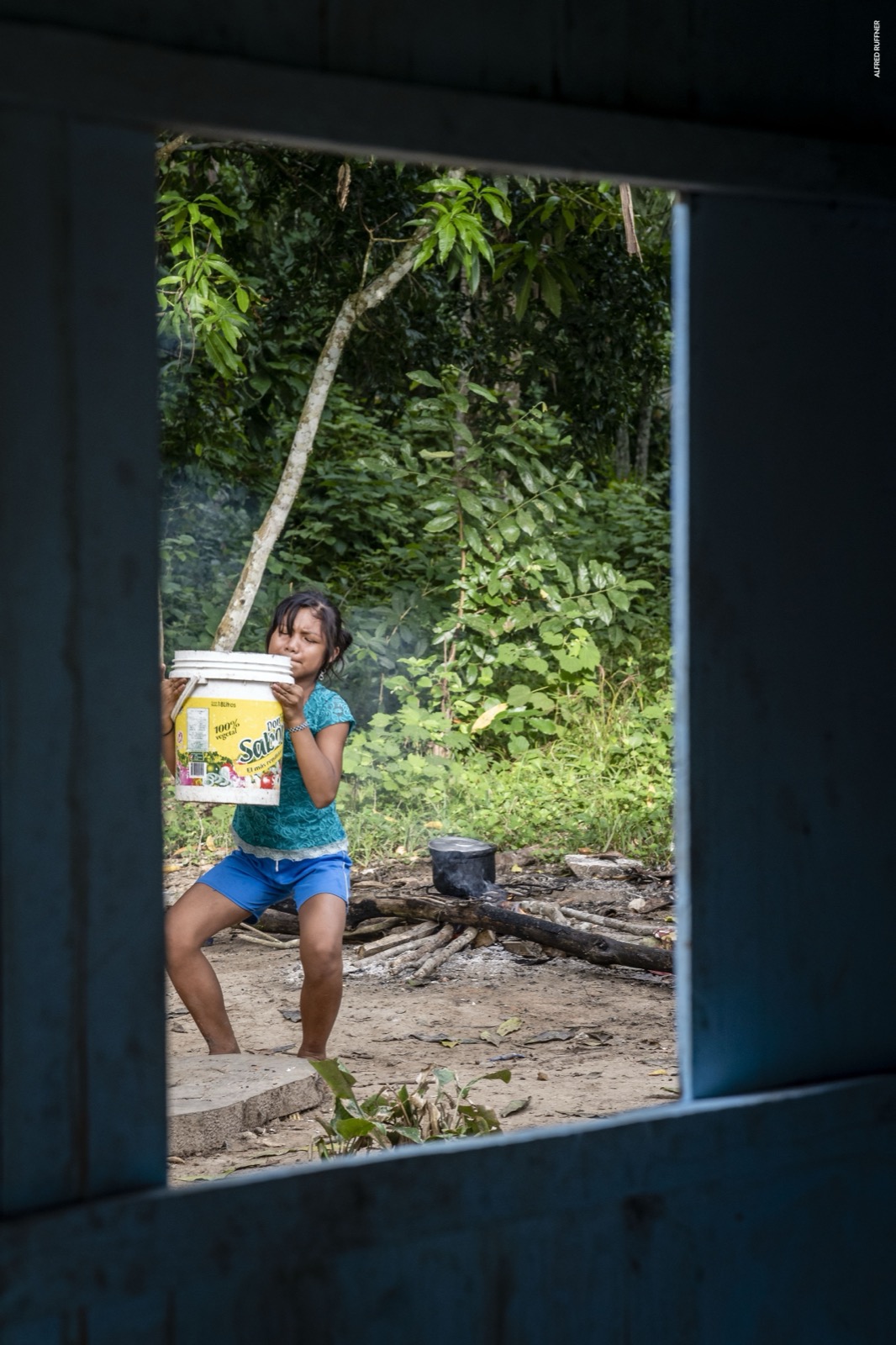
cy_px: 672
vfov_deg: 19.5
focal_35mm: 105
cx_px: 448
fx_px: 3921
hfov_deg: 13.0
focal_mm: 105
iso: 1000
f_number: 8
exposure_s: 1/160
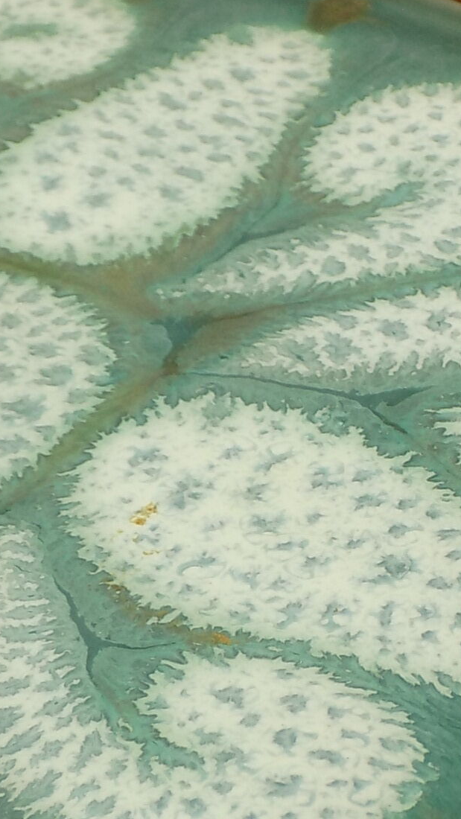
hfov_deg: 10.2
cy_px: 599
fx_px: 2542
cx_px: 530
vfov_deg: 18.2
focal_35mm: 117
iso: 80
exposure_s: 1/640
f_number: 3.9
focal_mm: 9.3
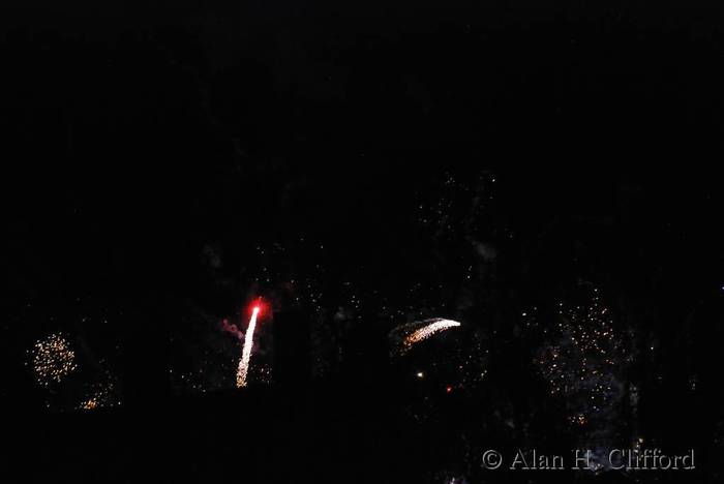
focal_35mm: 255
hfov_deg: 8.1
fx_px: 5132
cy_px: 242
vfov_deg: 5.4
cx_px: 362
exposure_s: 1/60
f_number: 5.6
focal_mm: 170
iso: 1600
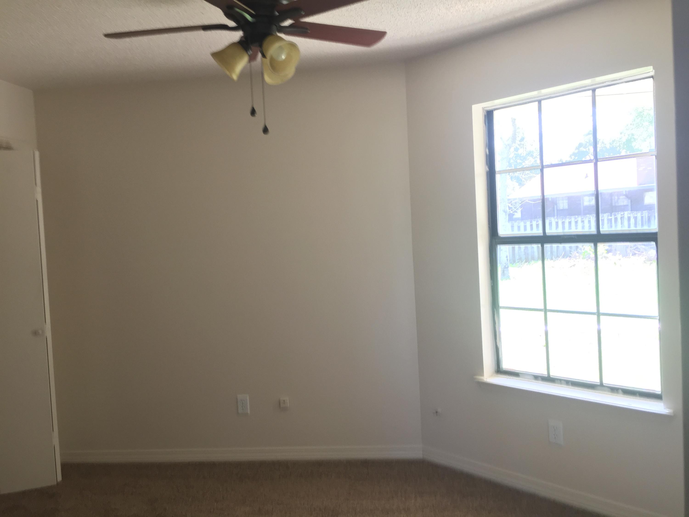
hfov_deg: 61.7
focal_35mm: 29
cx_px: 344
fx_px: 577
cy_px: 258
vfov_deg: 48.2
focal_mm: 4.15
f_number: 2.2
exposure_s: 1/30
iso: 50
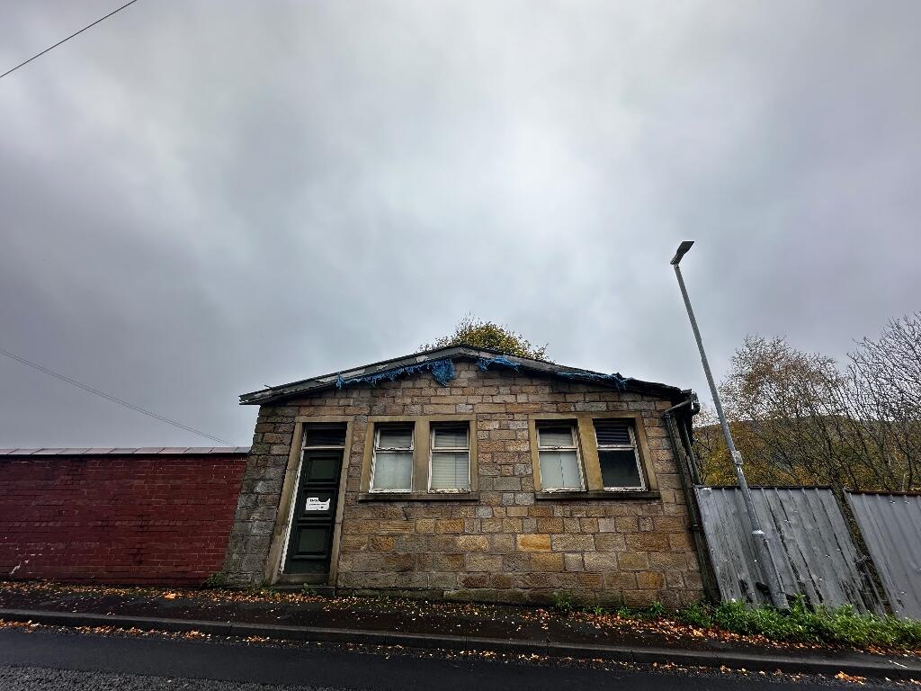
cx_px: 460
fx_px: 372
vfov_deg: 85.7
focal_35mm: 14
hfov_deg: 102.1
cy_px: 346
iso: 40
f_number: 2.2
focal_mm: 2.22
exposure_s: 1/141
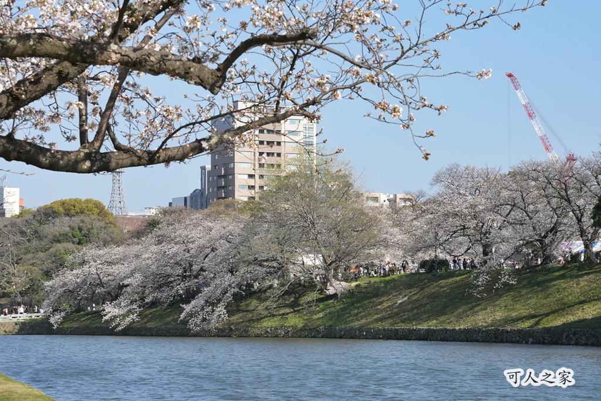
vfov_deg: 13.0
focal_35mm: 105
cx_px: 300
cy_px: 200
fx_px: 1753
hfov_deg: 19.5
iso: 2000
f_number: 9
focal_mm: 70
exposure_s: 1/3200
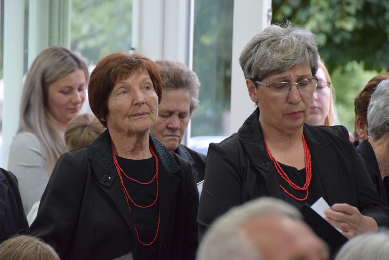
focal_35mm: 300
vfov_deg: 4.6
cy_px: 130
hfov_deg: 6.9
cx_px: 194
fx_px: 3244
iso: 2200
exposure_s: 1/125
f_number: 5.6
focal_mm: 200
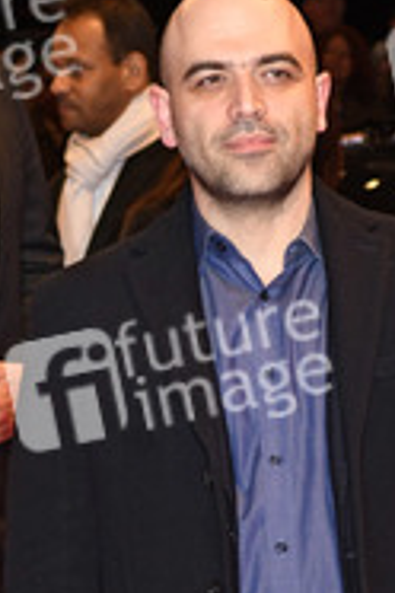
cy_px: 536
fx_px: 2896
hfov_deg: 7.8
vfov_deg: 11.6
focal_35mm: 176
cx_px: 261
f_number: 5
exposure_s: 1/320
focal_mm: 55
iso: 1250
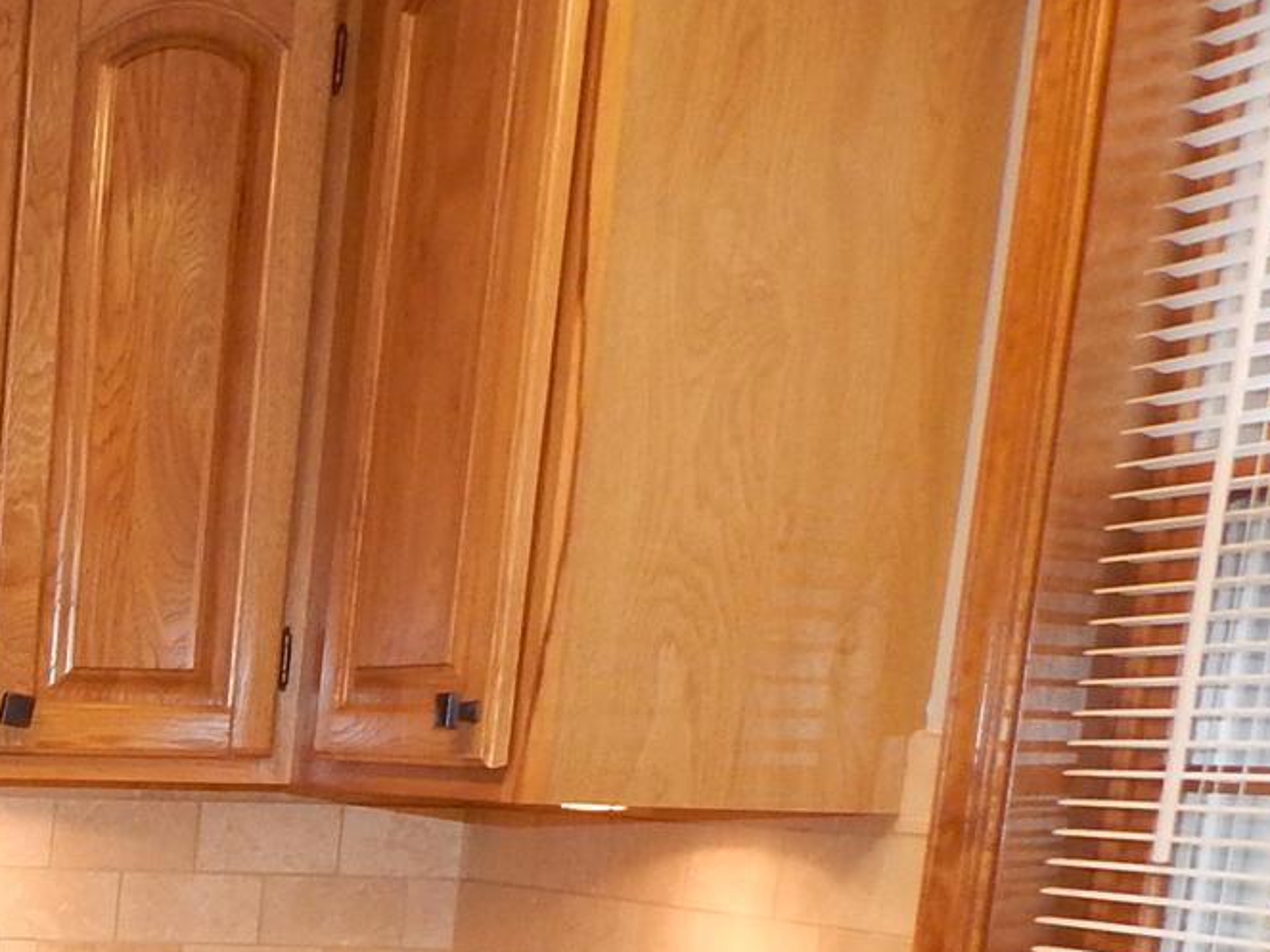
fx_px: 2494
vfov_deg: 19.8
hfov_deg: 22.9
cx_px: -665
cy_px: 1251
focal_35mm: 68
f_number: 3
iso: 200
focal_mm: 4
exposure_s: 1/30
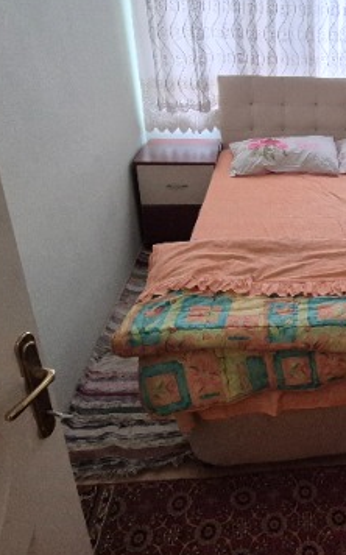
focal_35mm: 31
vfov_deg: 60.7
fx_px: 468
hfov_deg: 37.2
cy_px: 221
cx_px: 327
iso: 640
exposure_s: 1/50
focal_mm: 1.74
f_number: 2.2
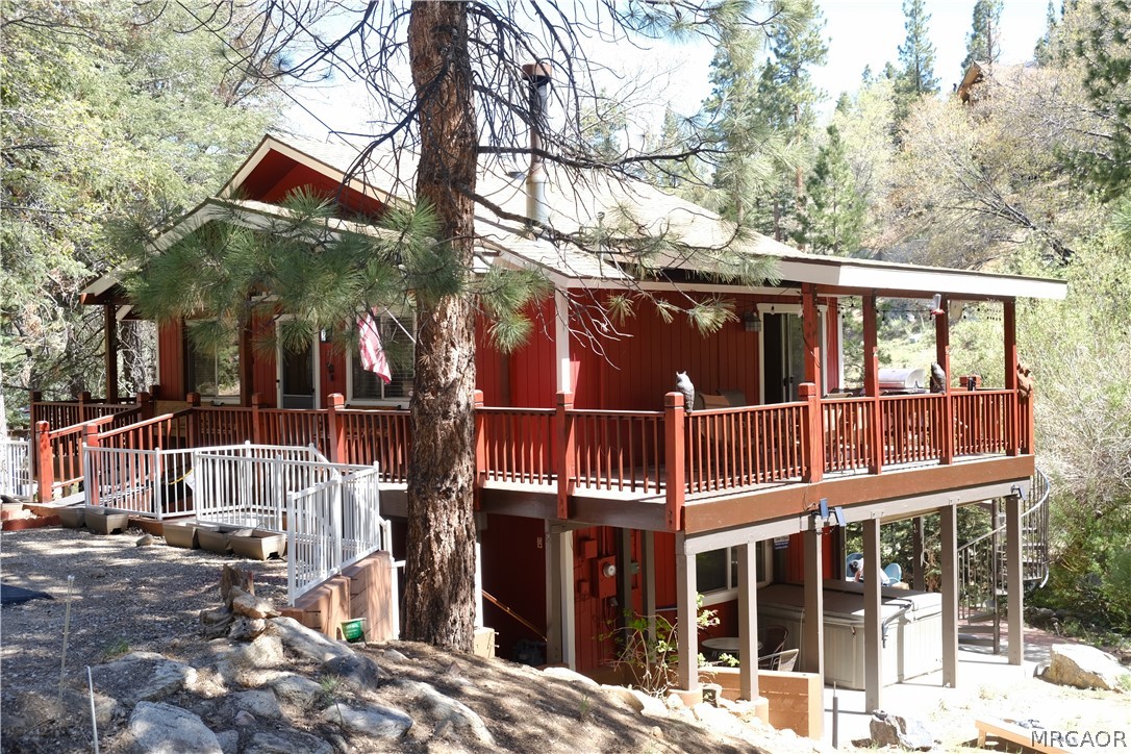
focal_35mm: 42
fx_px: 1319
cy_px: 377
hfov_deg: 46.4
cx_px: 566
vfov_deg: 31.9
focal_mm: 27.7
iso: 160
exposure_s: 1/110
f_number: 4.5
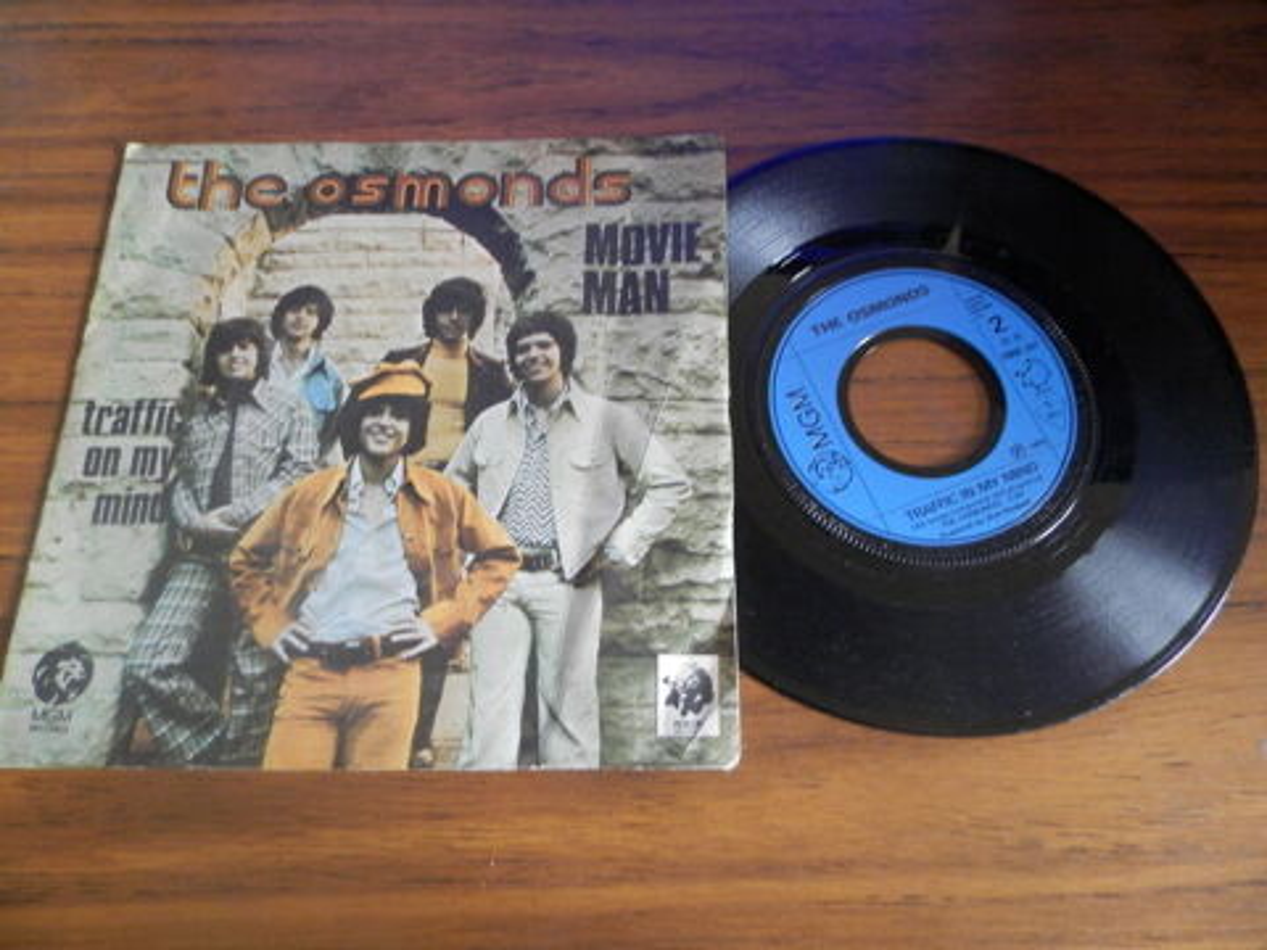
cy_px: 475
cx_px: 634
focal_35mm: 25
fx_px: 915
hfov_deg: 69.4
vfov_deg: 54.9
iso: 320
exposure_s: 1/8
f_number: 3.1
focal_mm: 4.5
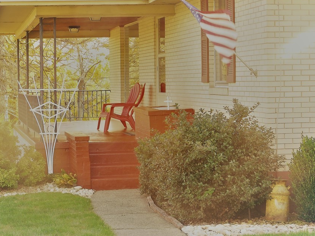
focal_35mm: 97
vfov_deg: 15.2
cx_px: 134
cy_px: 104
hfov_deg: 20.2
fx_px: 882
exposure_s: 1/50
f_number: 4.4
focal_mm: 14.2
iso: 125
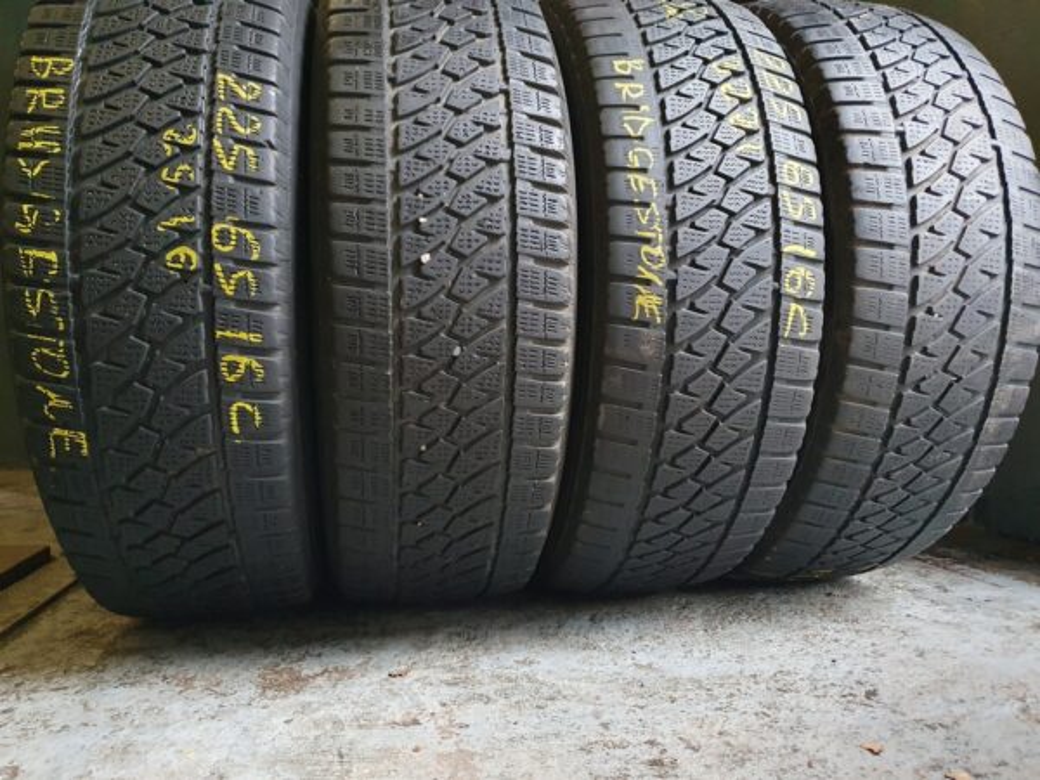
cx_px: 520
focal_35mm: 26
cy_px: 390
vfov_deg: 53.1
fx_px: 781
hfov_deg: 67.3
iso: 500
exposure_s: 1/50
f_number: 1.5
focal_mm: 4.32
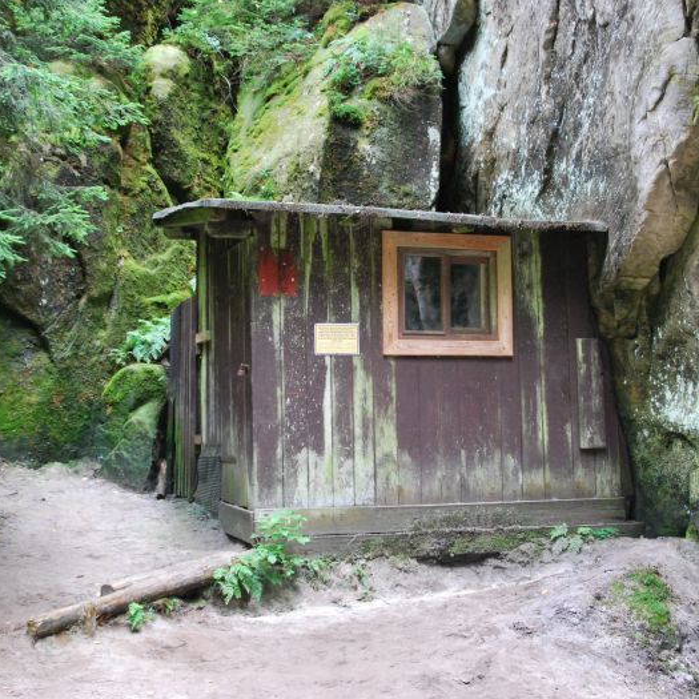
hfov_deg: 34.9
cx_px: 358
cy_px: 355
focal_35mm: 49
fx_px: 1111
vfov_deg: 34.9
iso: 720
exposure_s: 1/30
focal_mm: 25
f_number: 4
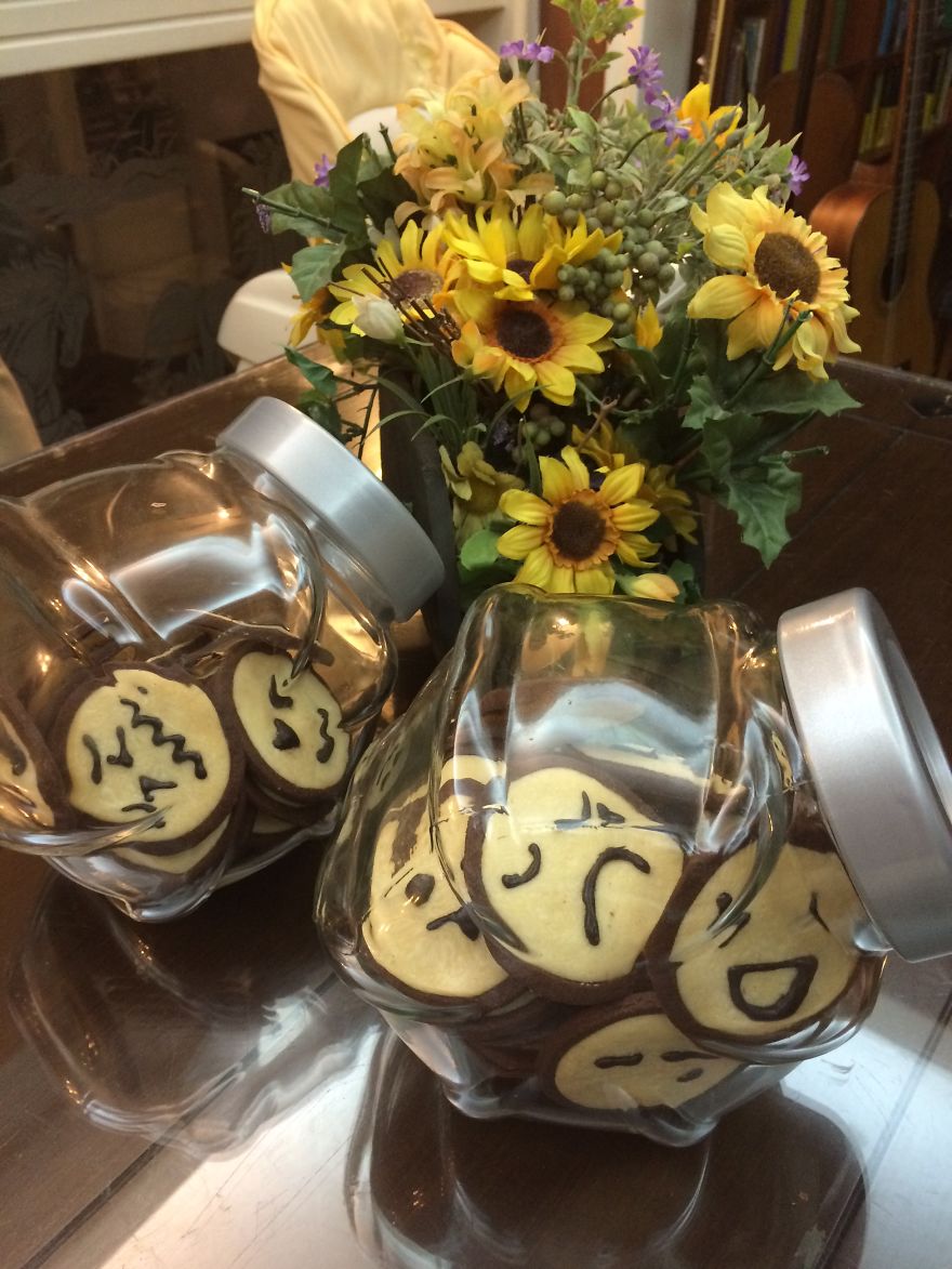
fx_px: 1063
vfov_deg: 61.7
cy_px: 634
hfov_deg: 48.2
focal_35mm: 29
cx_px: 476
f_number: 2.2
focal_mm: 4.15
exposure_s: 1/33
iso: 250
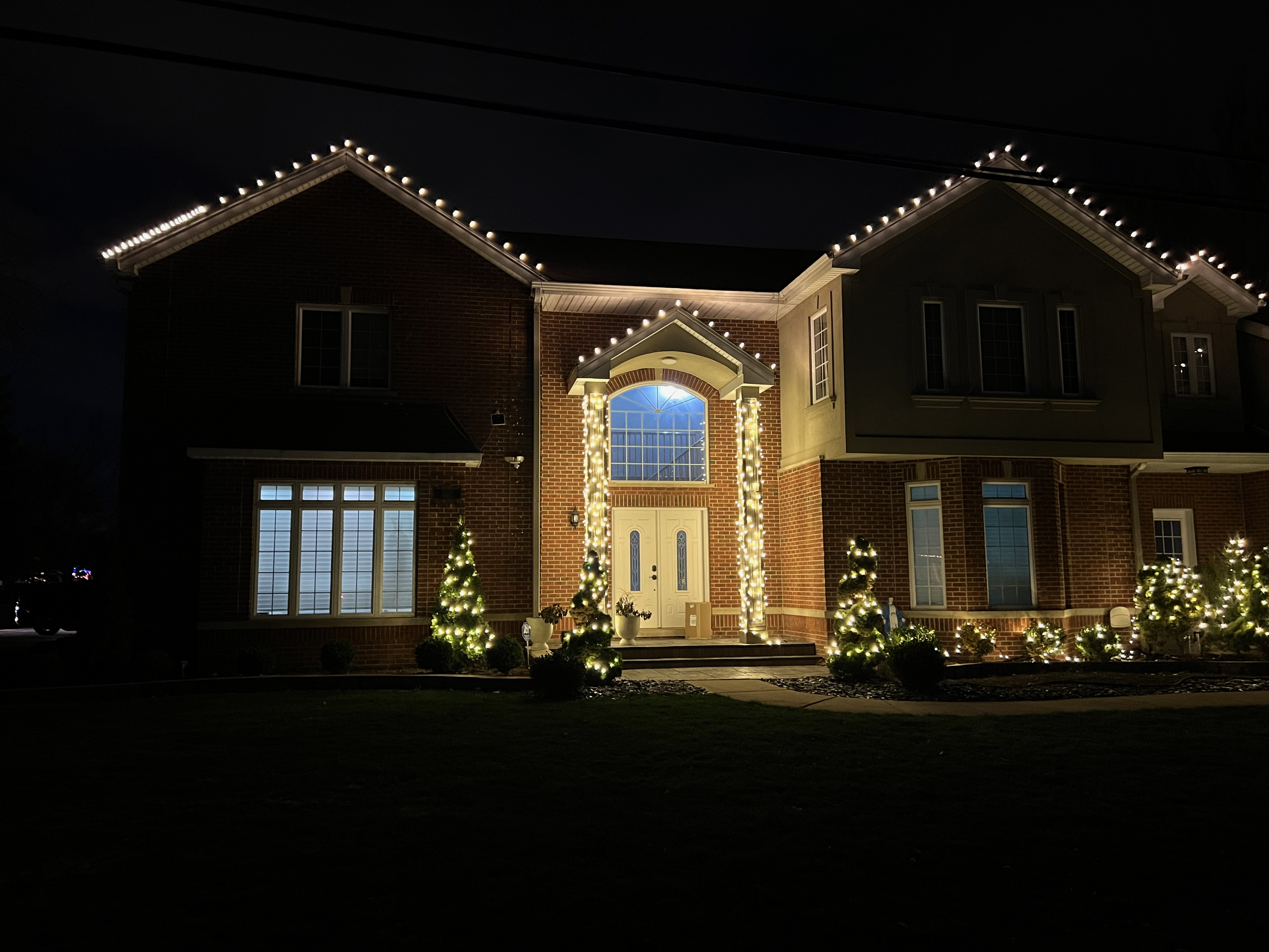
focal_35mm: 26
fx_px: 953
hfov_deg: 67.3
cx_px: 634
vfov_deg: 53.1
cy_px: 476
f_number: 1.5
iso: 640
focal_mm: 5.7
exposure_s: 1/30
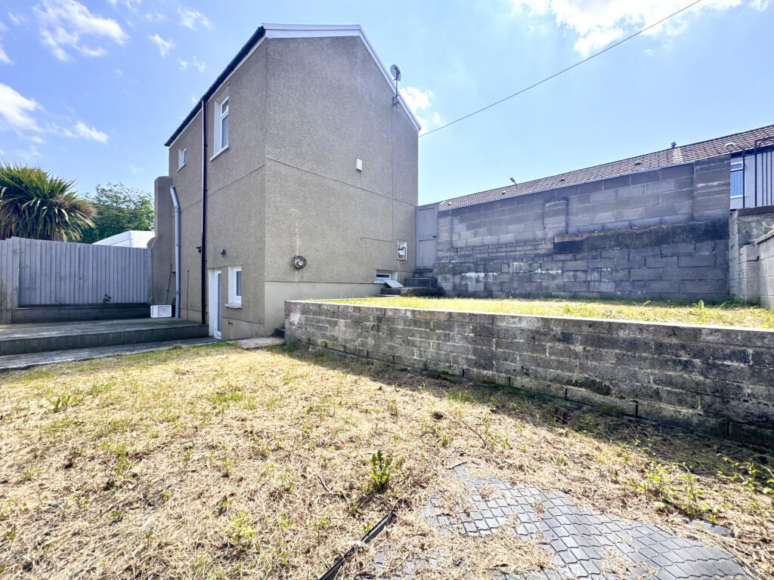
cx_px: 387
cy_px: 290
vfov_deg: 85.7
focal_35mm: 14
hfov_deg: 102.1
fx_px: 313
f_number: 2.2
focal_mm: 2.22
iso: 40
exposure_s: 1/482
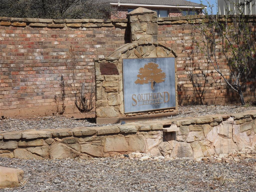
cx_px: 128
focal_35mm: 110
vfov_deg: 13.5
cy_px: 96
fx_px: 813
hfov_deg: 17.9
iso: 80
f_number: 5.6
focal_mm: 19.3
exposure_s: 1/750
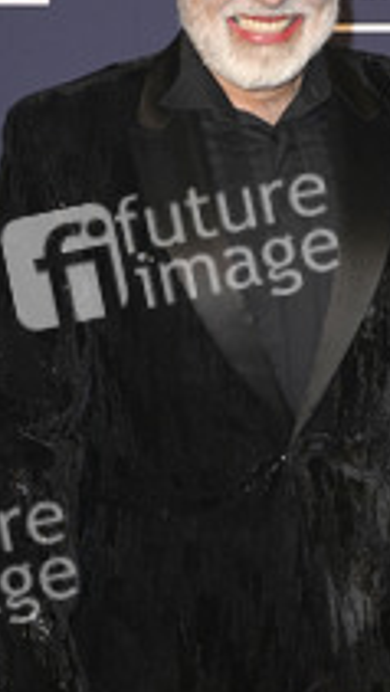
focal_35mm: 139
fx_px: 2550
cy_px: 417
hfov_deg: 8.7
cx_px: 265
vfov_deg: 15.4
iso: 400
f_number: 5.6
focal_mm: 70
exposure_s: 1/200
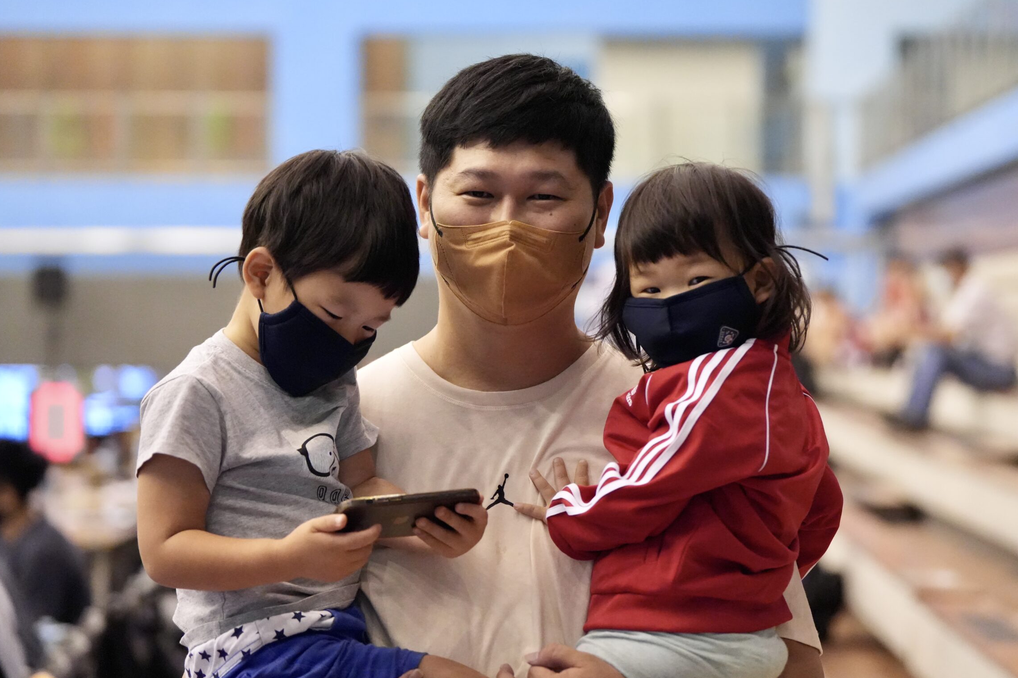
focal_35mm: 100
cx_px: 561
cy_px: 333
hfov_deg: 20.4
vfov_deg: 13.7
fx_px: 2828
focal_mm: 89
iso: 12800
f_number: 2.8
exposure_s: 1/1000
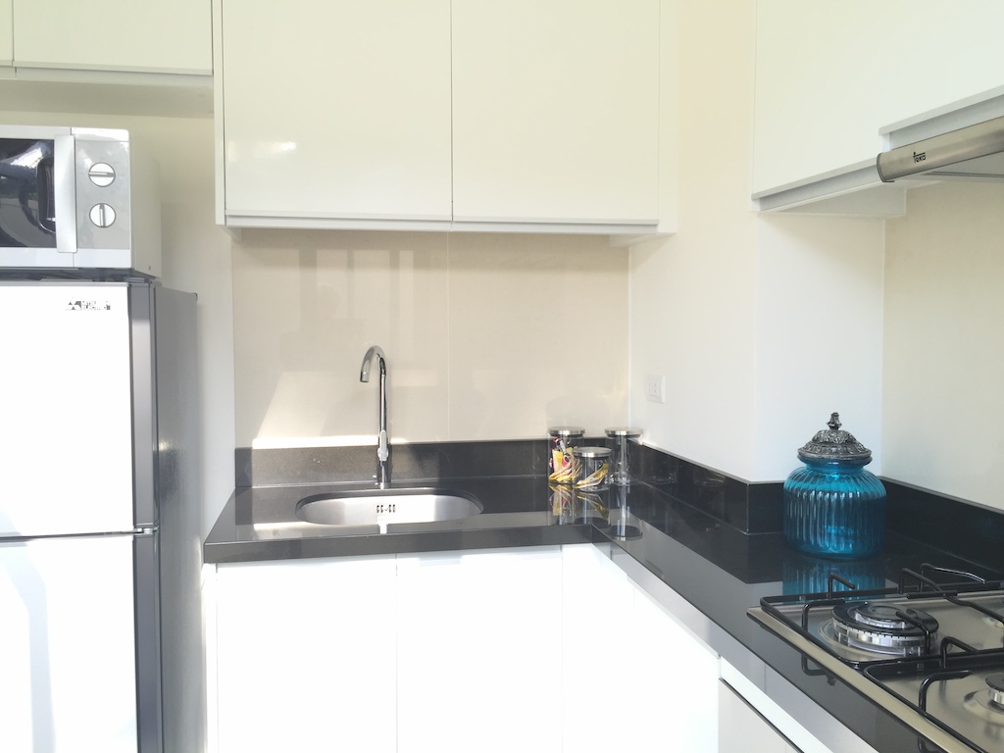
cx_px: 502
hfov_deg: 61.7
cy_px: 376
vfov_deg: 48.2
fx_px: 841
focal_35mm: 29
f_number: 2.2
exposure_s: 1/130
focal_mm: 4.15
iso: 32
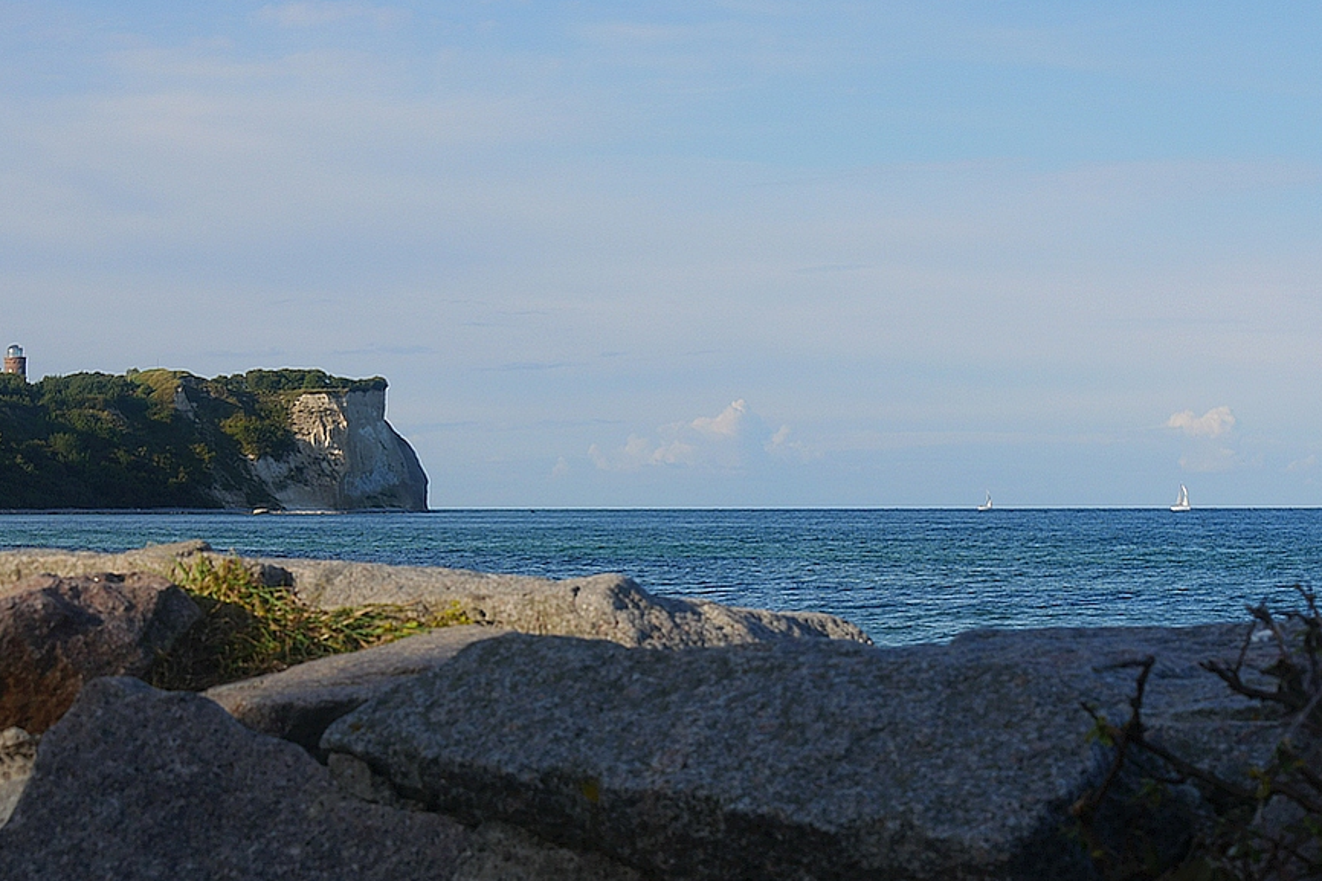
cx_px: 558
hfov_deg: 22.4
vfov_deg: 15.0
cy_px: 493
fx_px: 3341
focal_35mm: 91
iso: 250
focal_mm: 37
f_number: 8
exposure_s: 1/400
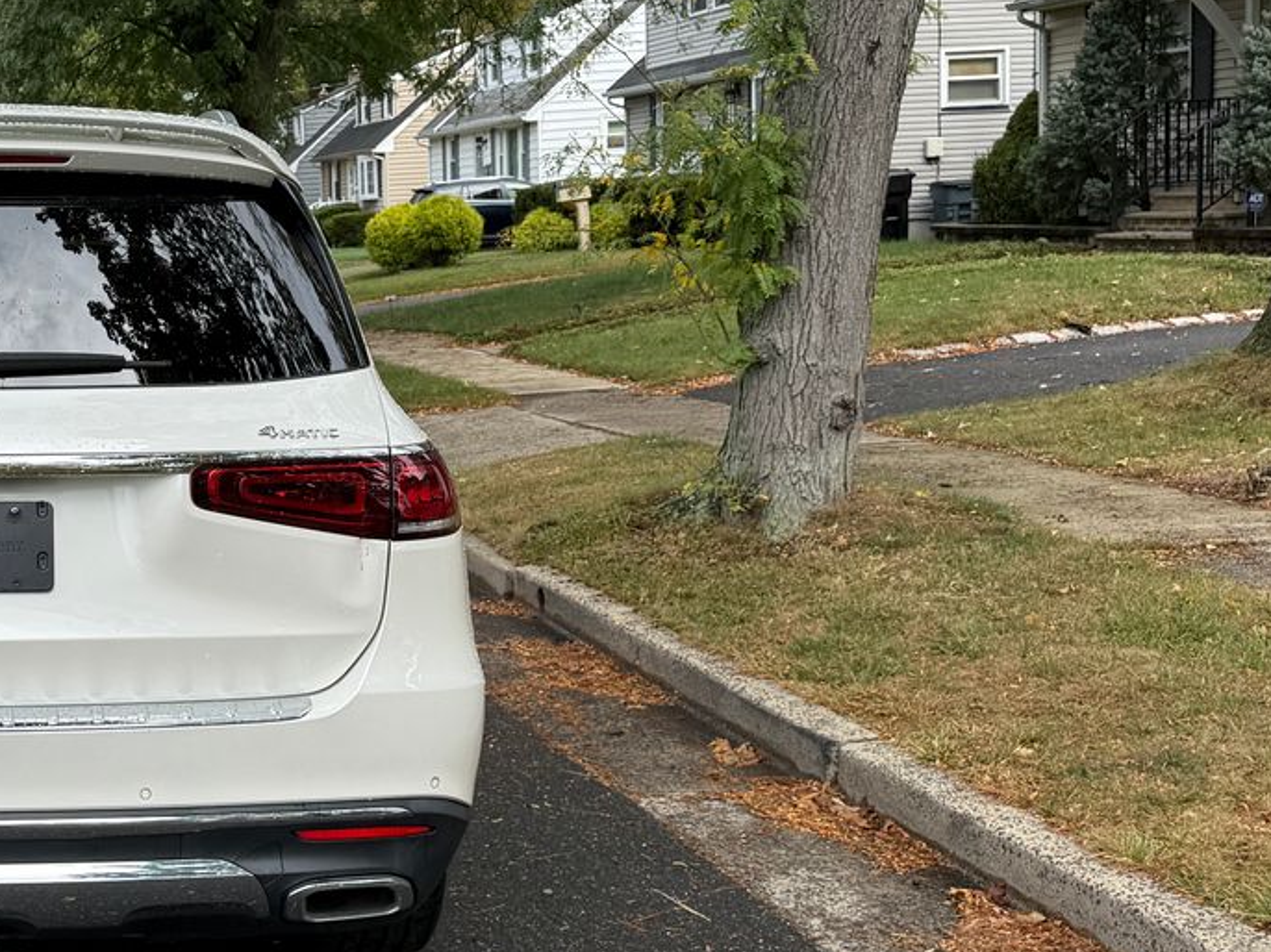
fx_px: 2055
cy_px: 422
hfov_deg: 32.1
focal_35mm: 56
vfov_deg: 26.1
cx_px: 48
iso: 80
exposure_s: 1/2053
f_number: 1.78
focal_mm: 6.76
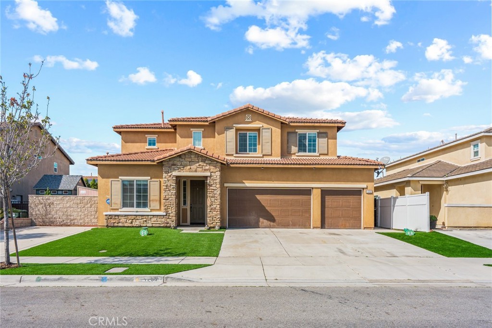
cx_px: 246
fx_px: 288
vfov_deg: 59.3
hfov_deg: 80.9
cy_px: 164
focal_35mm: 21
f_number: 6.3
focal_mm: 21.1
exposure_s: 1/640
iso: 100
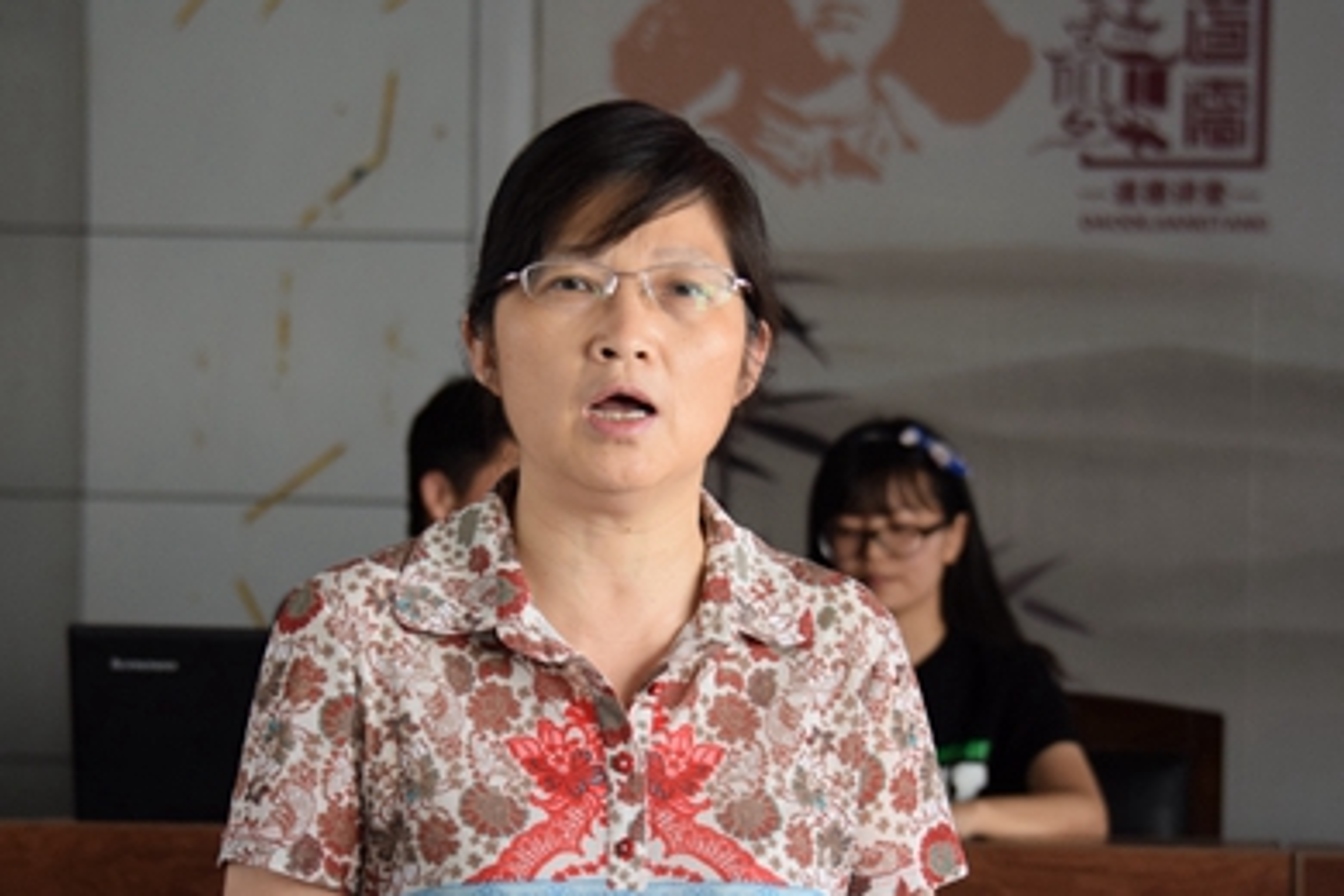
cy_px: 519
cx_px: 662
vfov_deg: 9.1
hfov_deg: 13.7
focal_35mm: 150
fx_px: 5600
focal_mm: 78
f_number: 5
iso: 800
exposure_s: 1/30
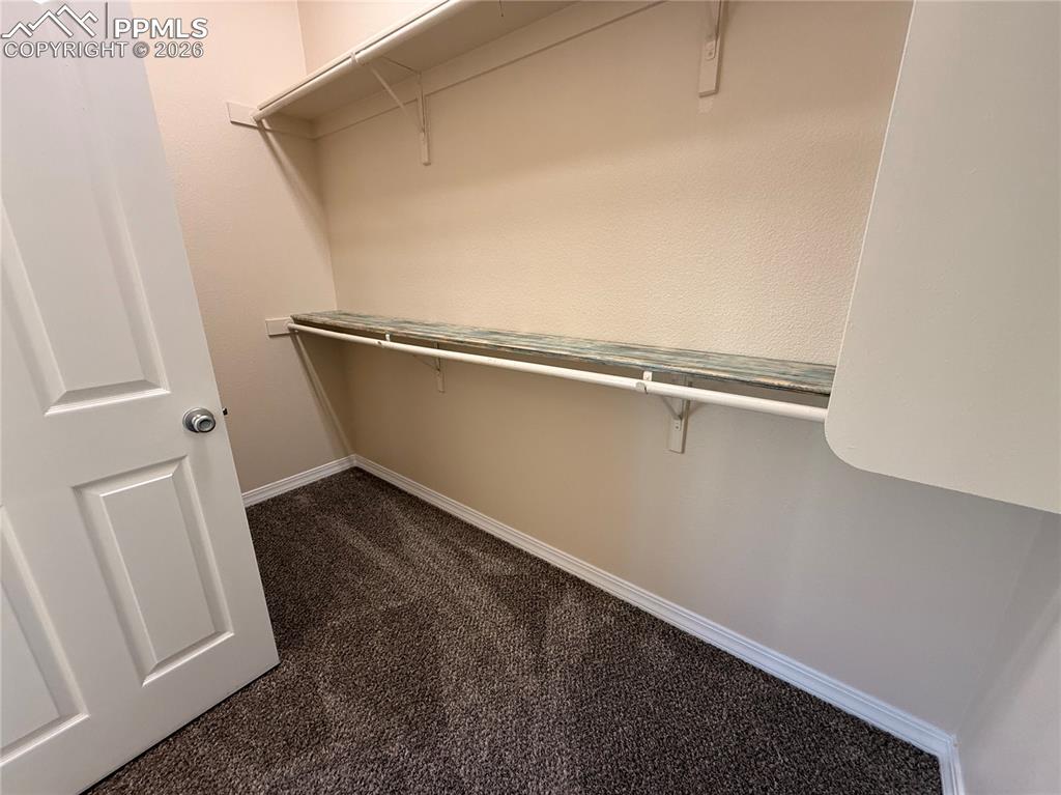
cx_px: 530
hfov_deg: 102.1
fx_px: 429
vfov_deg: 85.6
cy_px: 398
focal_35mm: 14
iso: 200
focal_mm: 2.22
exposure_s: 1/60
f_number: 2.2
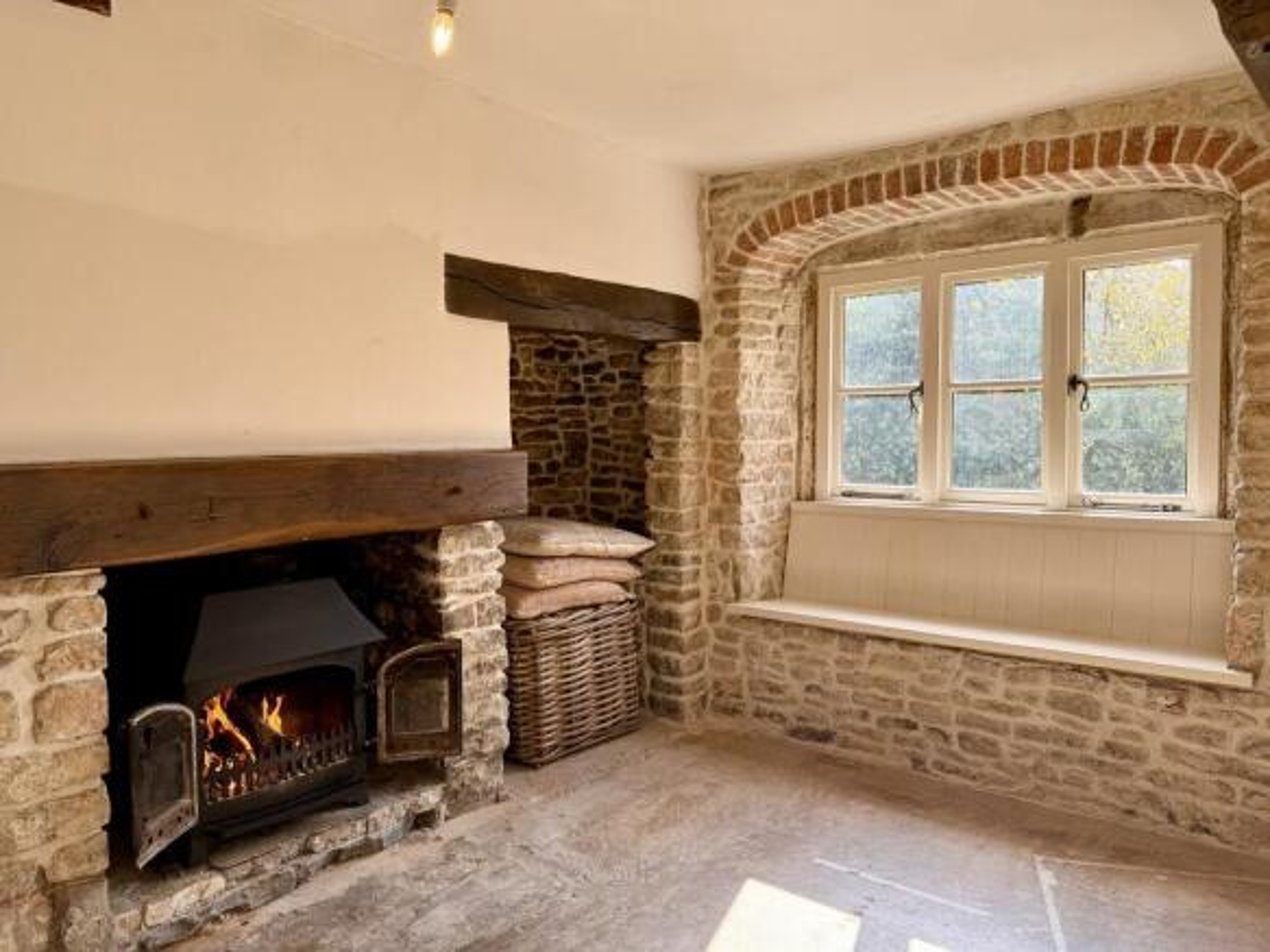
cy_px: 476
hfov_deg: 71.6
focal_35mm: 24
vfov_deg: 56.8
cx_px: 635
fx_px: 880
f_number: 1.78
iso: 64
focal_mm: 6.76
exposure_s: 1/174
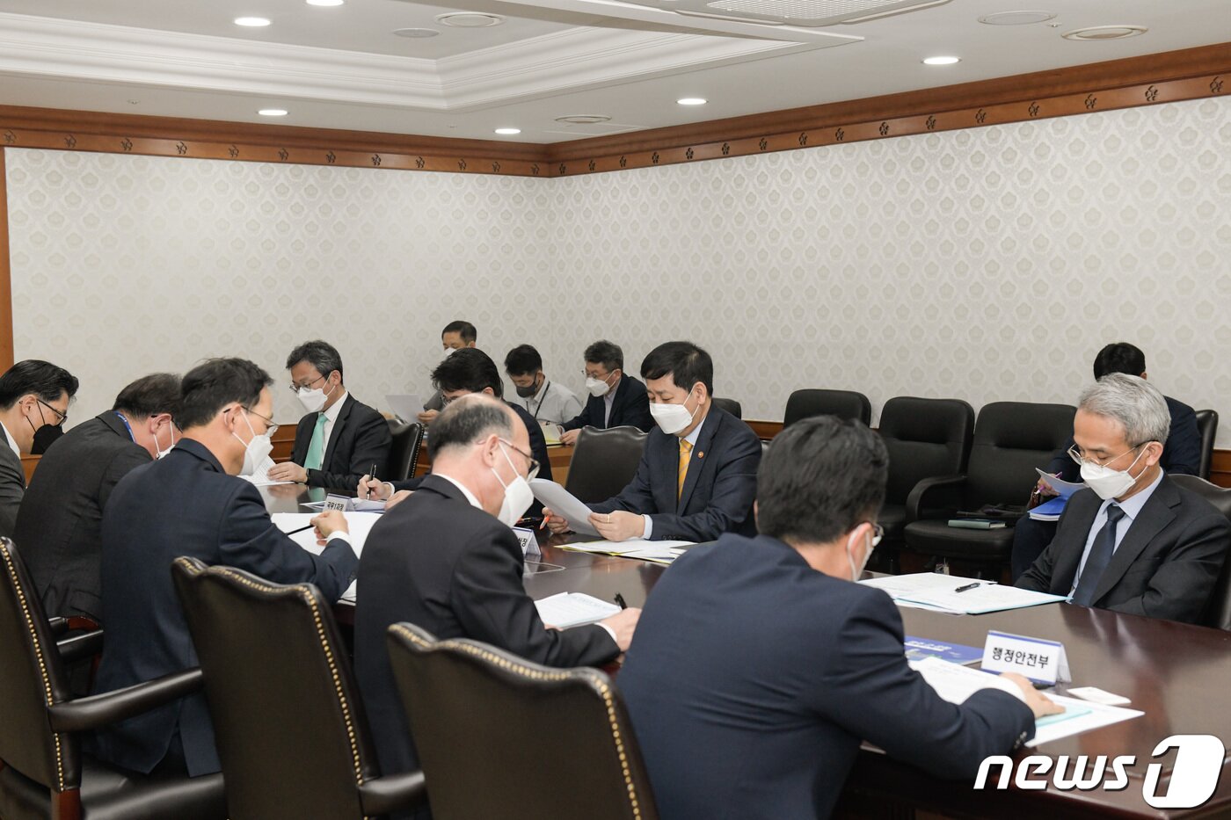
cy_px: 410
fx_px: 1641
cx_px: 616
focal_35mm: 48
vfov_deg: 28.1
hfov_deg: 41.1
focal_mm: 48
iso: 2000
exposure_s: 1/200
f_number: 4.5
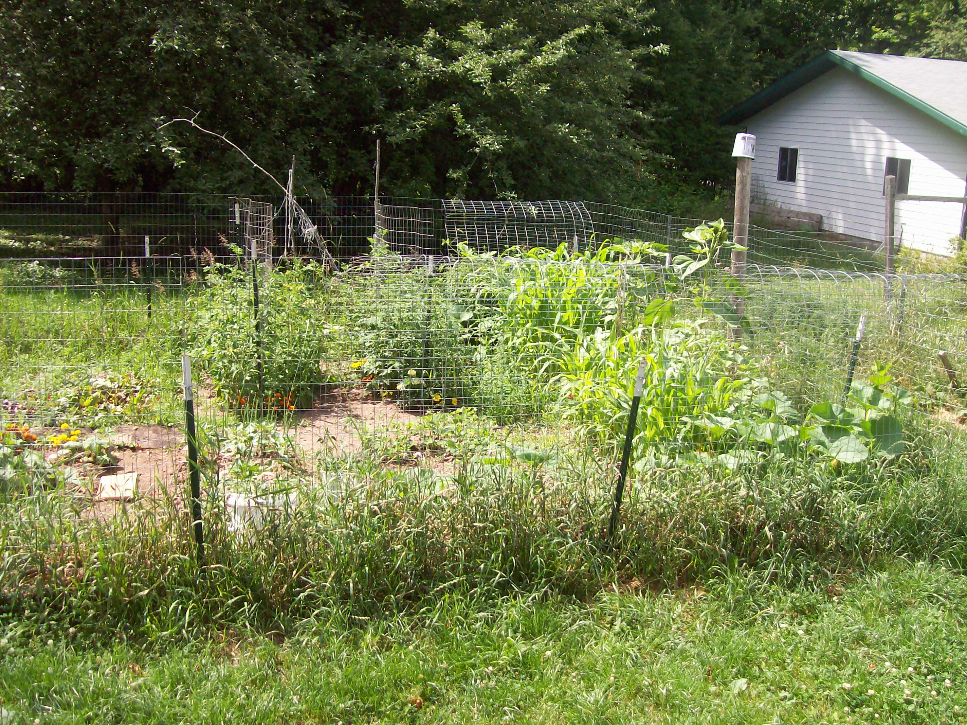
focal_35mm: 36
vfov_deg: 39.6
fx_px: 1005
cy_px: 362
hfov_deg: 51.4
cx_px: 484
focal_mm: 6
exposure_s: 1/639
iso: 80
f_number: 2.7
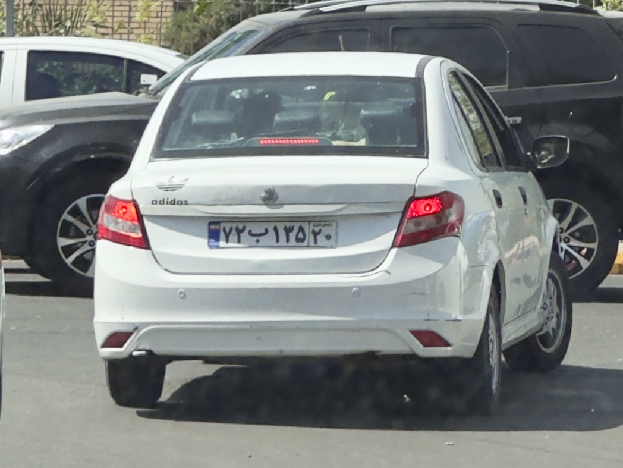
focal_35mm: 77
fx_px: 1386
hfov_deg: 25.3
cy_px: 234
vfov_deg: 19.2
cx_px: 312
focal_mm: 9
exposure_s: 1/622
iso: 25
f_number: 2.8
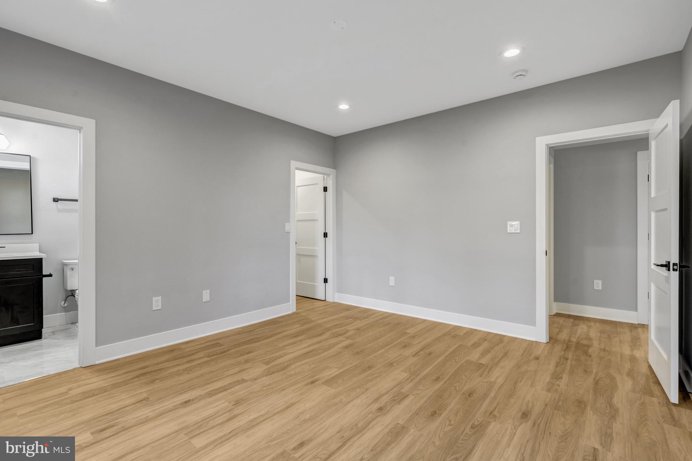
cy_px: 230
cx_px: 346
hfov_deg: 96.7
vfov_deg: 73.7
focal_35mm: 16
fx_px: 308
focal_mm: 16
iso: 1250
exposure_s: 1/30
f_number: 8
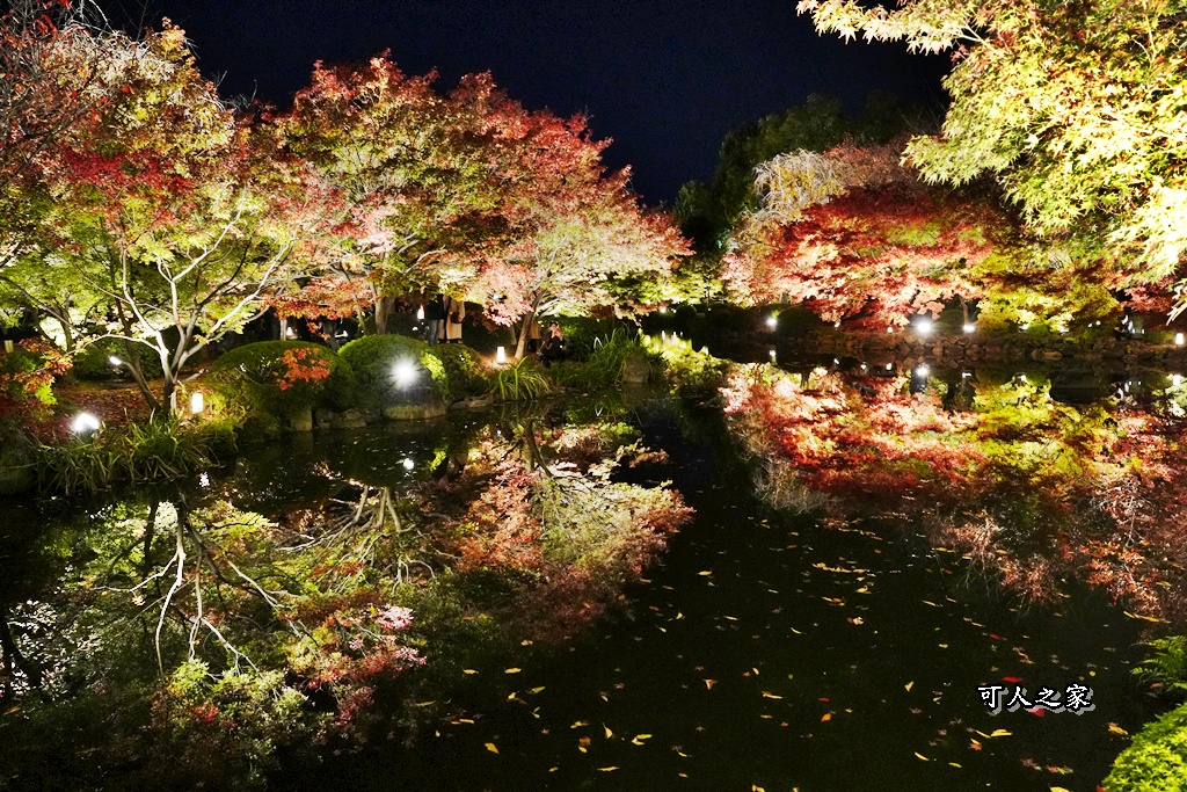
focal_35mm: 24
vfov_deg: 53.1
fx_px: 791
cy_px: 396
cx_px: 594
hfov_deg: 73.7
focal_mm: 24
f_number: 6.3
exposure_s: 1/15
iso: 4000
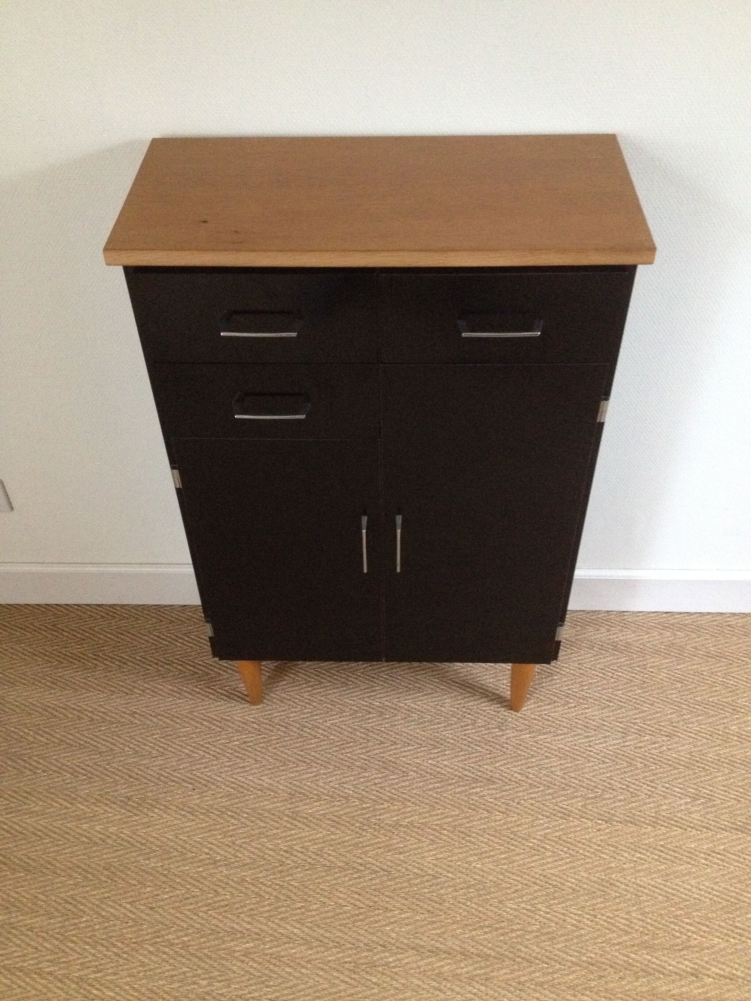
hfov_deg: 40.7
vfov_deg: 52.6
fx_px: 1012
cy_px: 500
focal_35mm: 35
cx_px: 376
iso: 500
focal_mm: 4.28
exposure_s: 1/15
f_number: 2.4
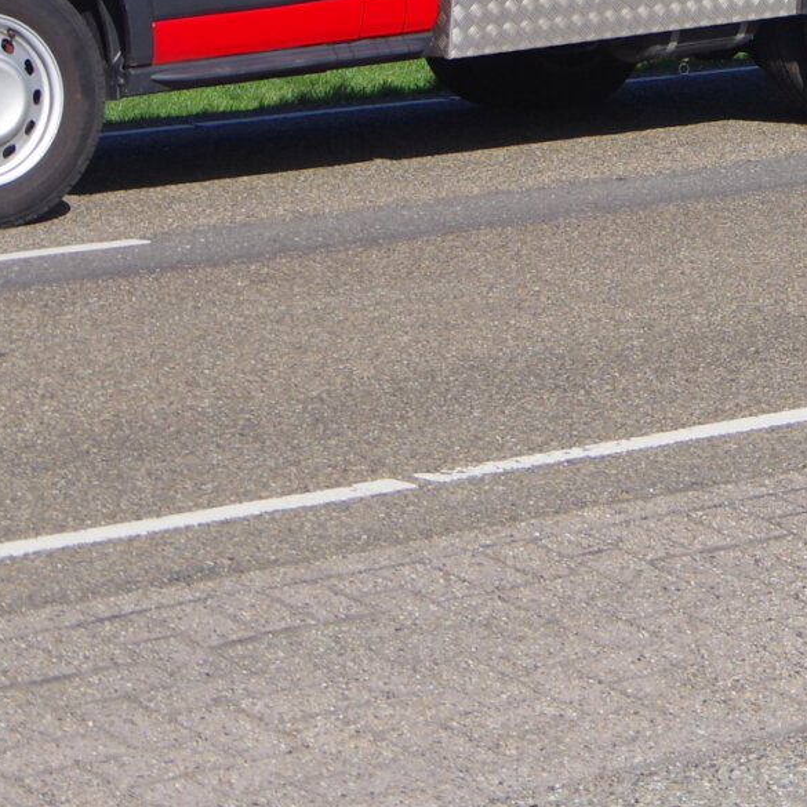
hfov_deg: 10.1
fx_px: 4510
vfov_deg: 10.0
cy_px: -332
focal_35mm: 171
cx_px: 899
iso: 200
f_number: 6.3
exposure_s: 1/500
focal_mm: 31
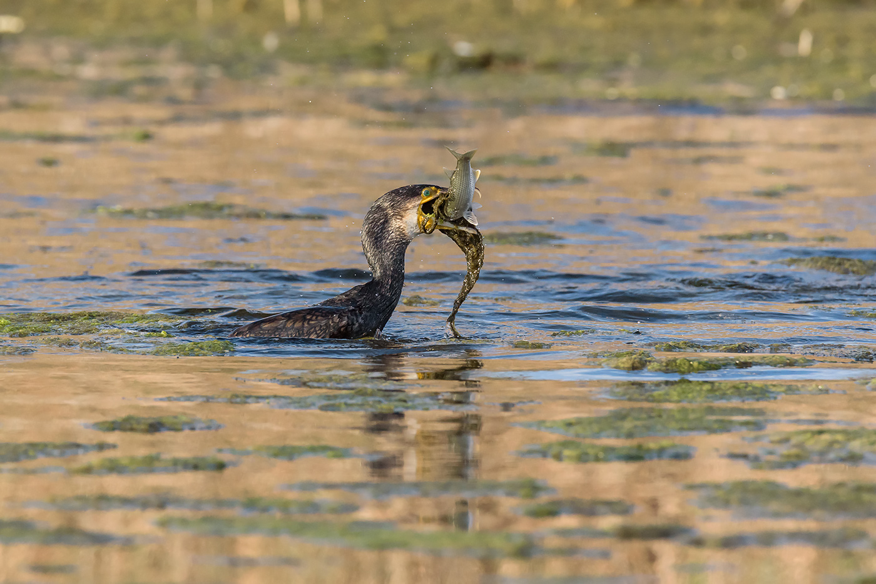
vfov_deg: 2.7
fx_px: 12164
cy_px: 292
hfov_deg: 4.1
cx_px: 438
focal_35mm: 500
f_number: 8
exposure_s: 1/4000
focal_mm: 500
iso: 1250
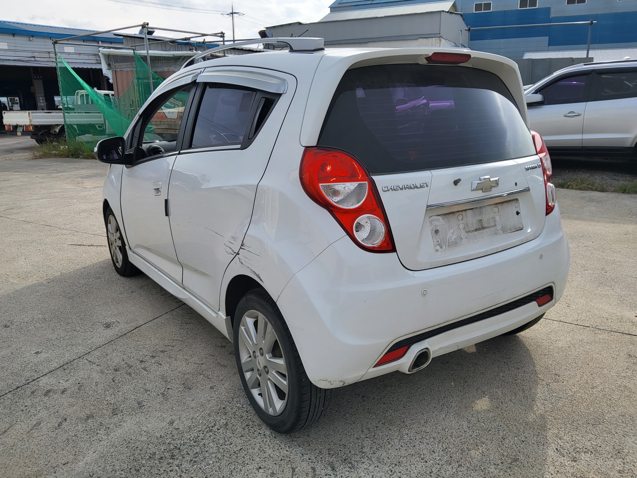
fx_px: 478
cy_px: 239
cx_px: 318
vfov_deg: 53.1
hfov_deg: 67.3
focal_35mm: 26
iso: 12
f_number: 1.8
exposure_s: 1/218
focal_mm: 3.98
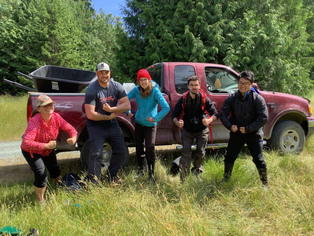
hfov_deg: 58.4
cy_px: 118
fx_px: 281
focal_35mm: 31
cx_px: 157
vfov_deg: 45.4
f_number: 2.4
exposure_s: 1/204
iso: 25
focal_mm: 3.3
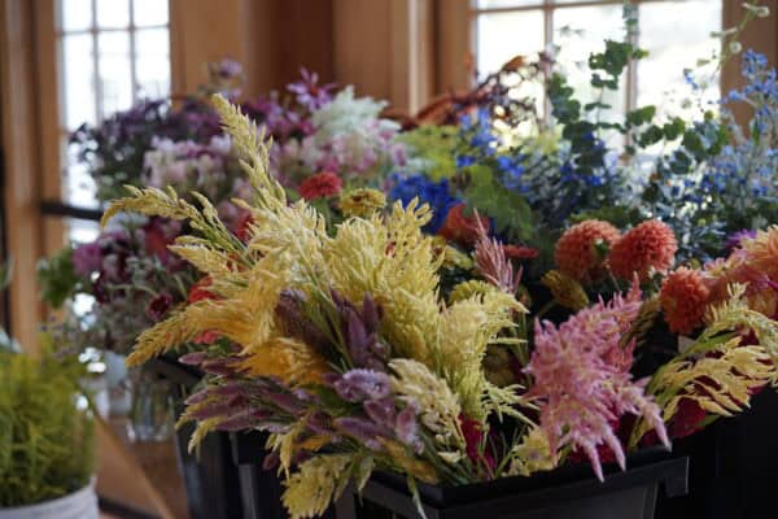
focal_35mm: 55
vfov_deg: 24.6
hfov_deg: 36.2
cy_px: 260
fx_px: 1189
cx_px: 389
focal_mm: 55
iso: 800
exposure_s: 1/160
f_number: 4
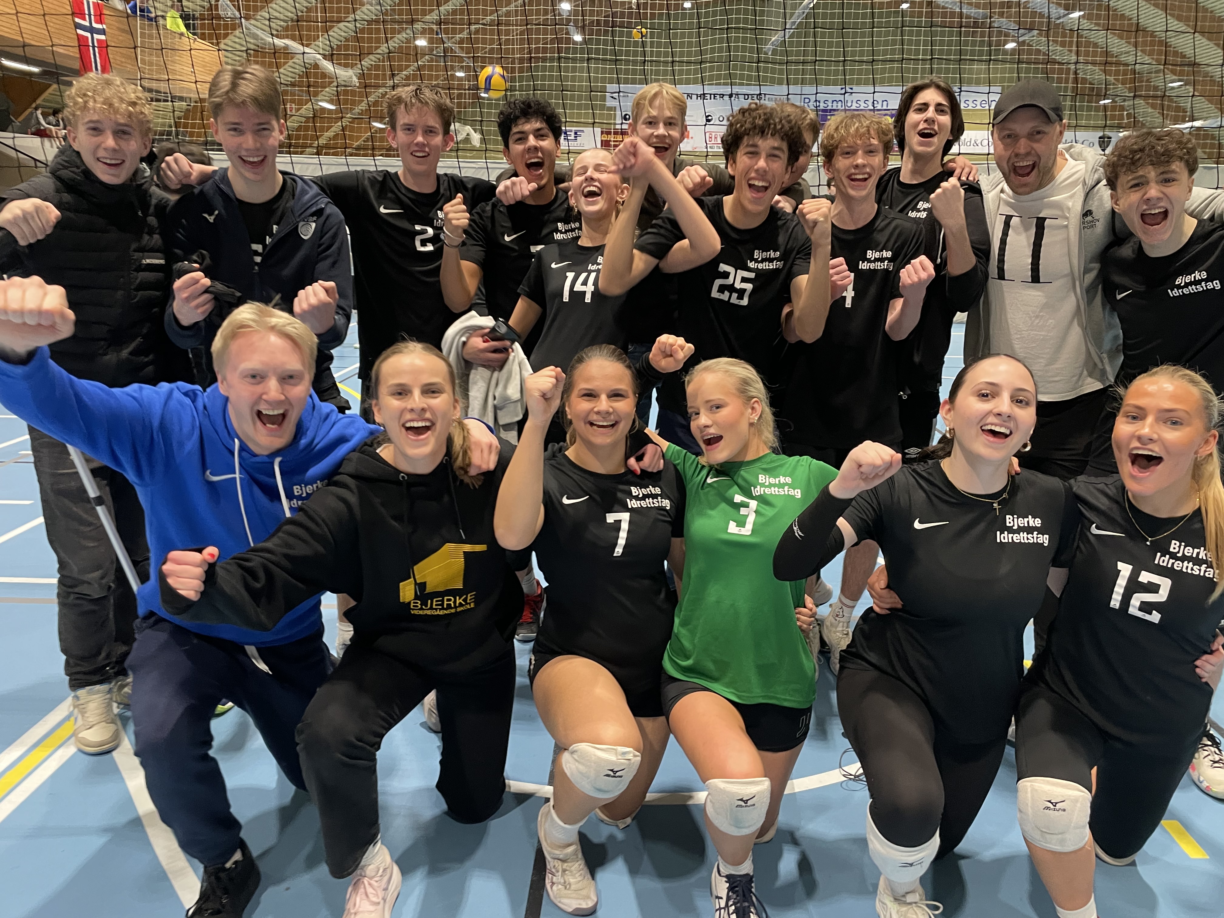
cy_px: 459
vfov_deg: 53.1
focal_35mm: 26
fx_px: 919
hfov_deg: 67.3
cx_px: 612
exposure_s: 1/60
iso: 200
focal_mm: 4.2
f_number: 1.6
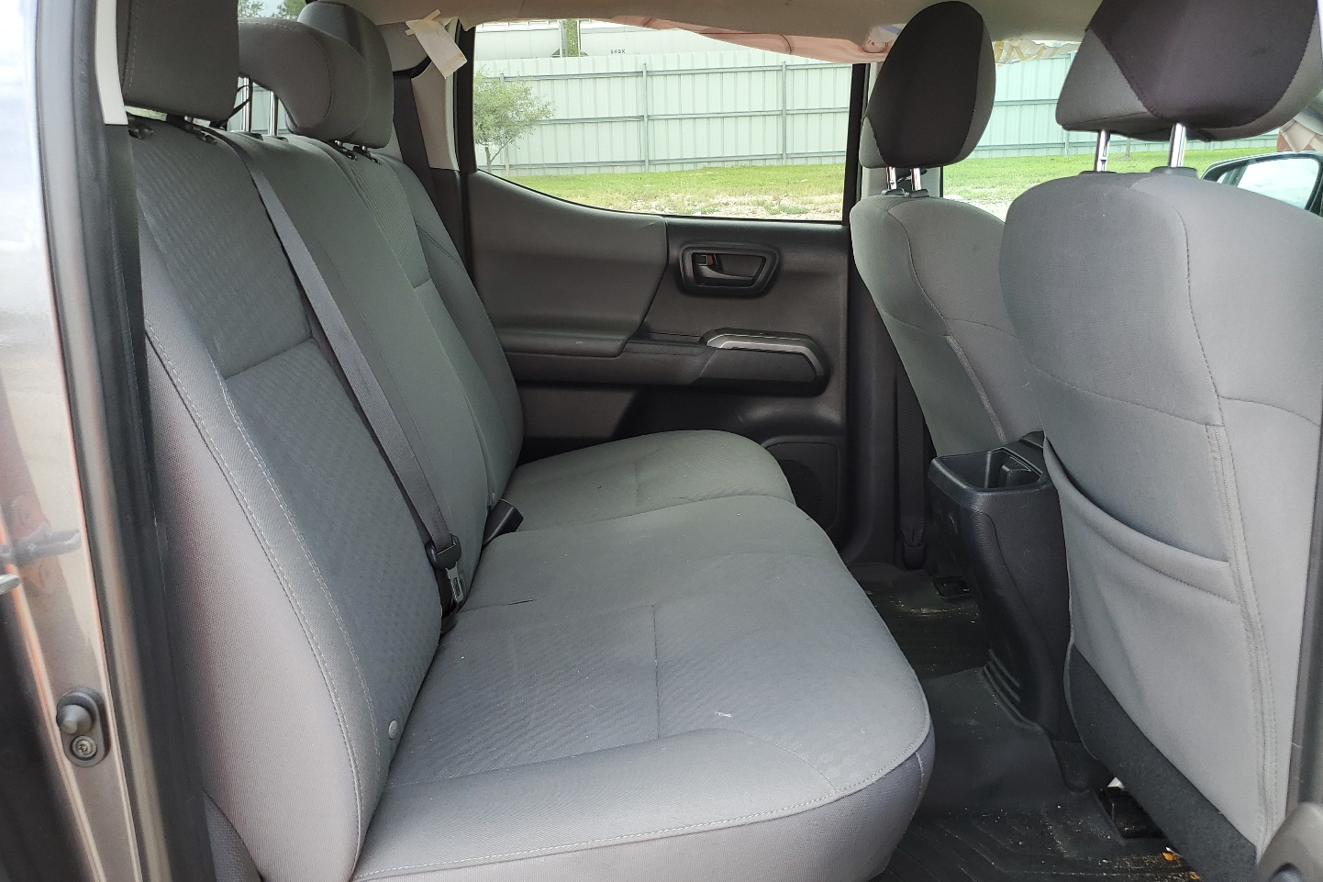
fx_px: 1102
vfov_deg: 43.6
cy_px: 458
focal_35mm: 30
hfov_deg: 61.9
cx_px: 641
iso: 50
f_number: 1.5
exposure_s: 1/208
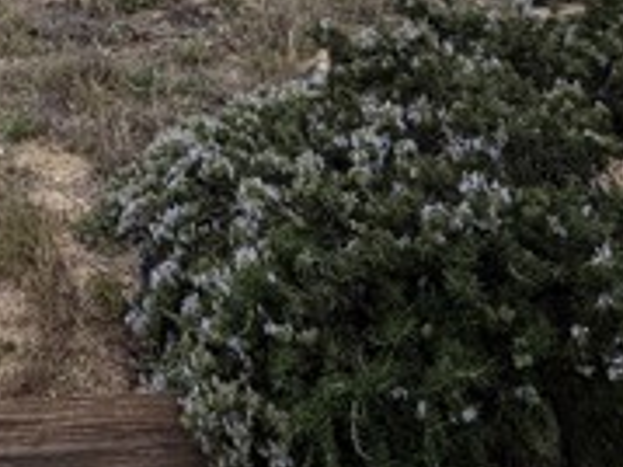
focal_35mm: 50
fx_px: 899
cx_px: -56
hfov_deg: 33.5
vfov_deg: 24.0
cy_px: -202
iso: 20
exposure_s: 1/1572
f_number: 2.2
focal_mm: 2.22
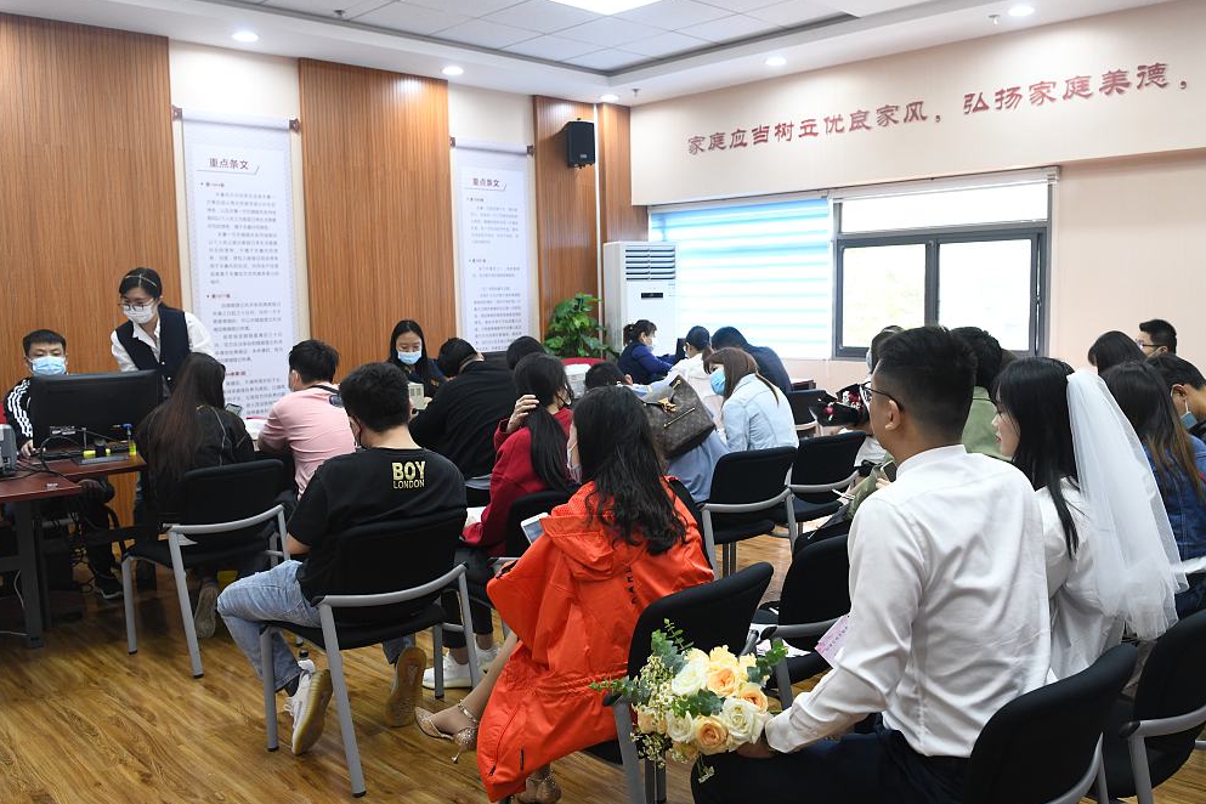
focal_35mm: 29
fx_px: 971
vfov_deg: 45.0
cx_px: 642
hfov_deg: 63.6
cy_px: 404
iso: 1600
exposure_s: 1/125
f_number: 4.5
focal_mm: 24
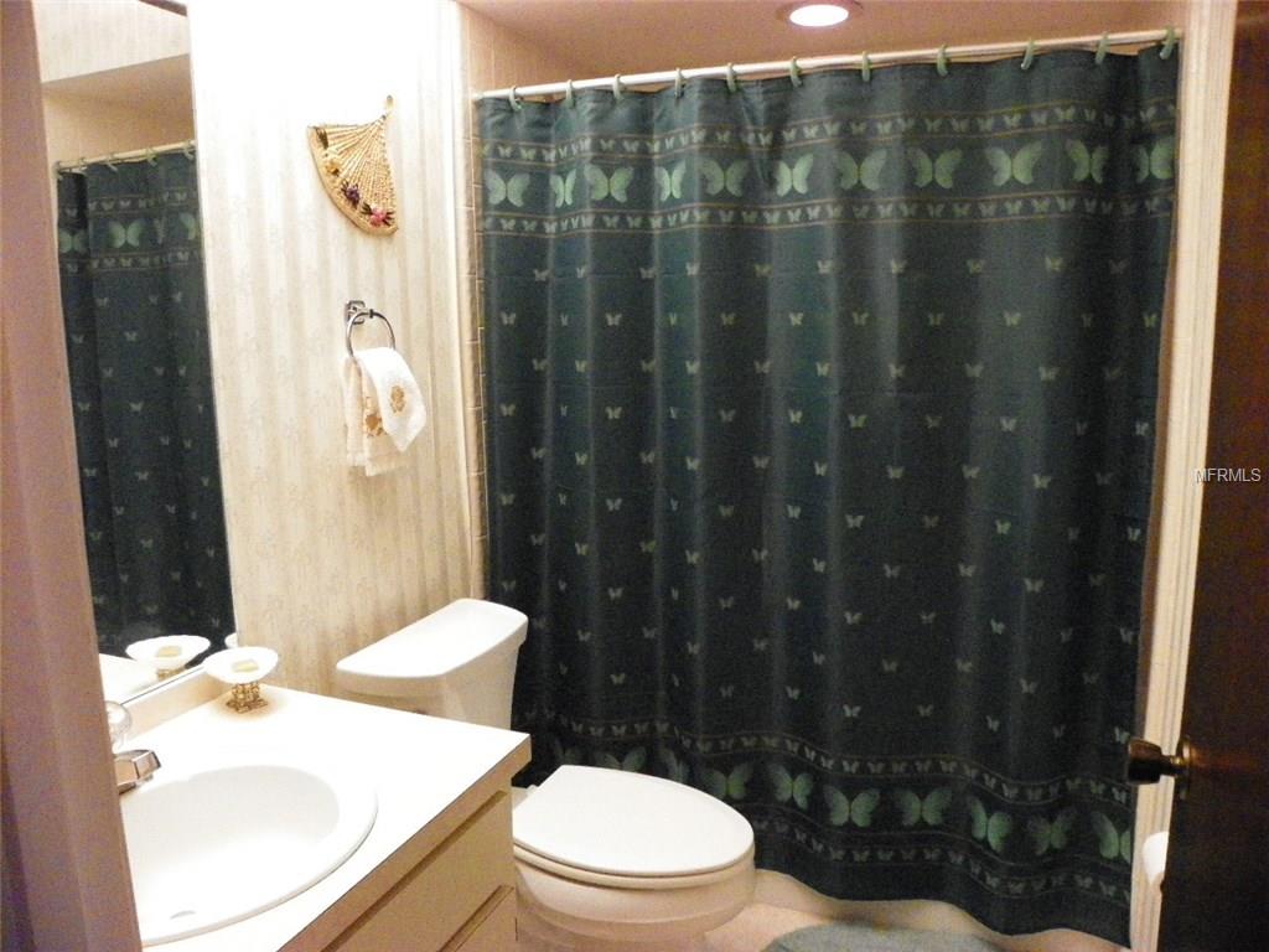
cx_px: 634
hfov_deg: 67.3
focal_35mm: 26
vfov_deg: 53.1
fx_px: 953
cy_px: 476
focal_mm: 4.6
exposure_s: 1/125
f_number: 2.8
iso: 640
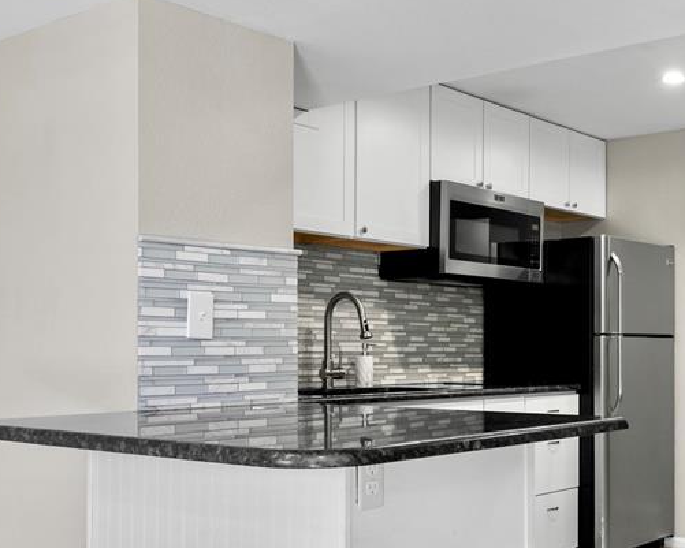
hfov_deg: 38.8
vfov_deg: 32.5
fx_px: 933
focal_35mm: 46
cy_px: 359
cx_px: 548
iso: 800
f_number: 8
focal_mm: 24
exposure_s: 1/25
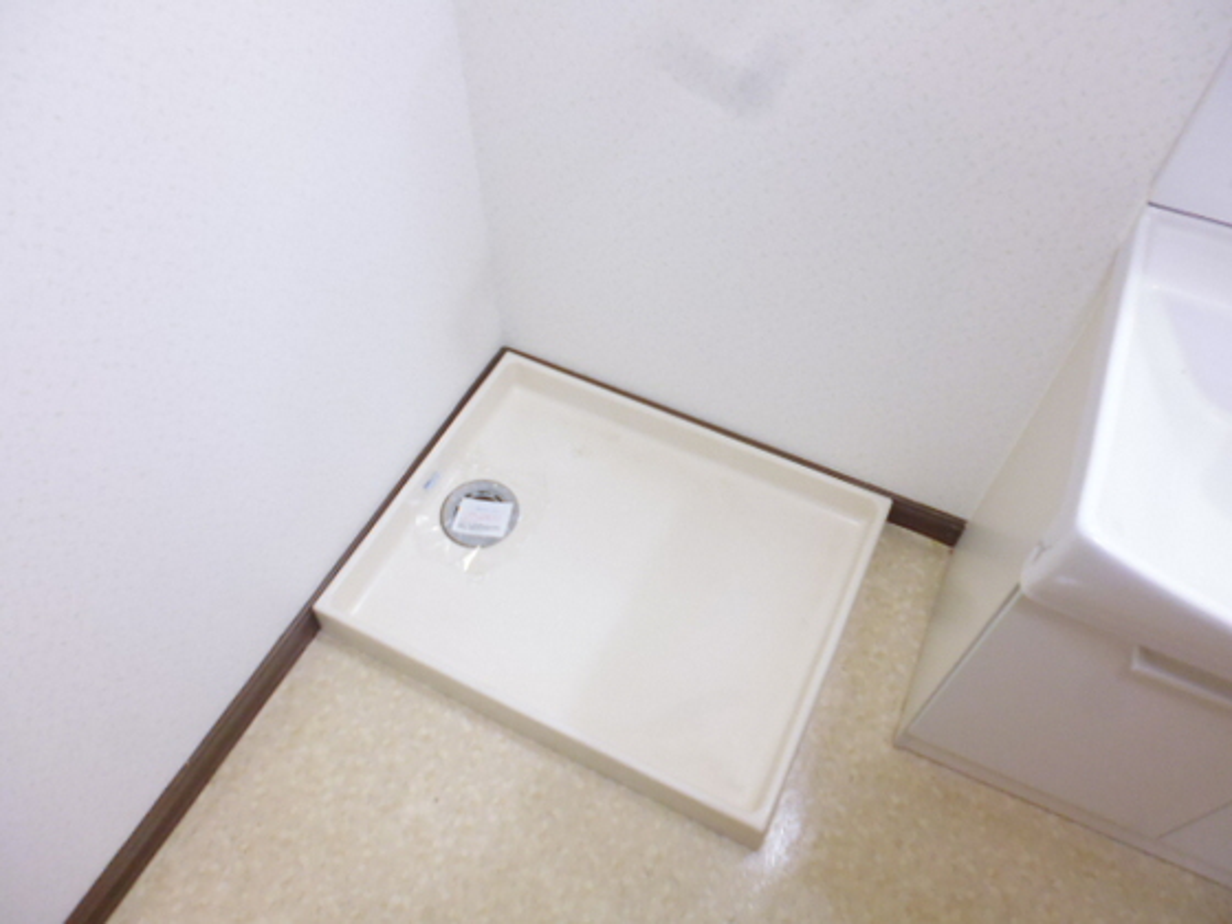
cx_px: 616
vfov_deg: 56.8
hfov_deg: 71.6
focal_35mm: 24
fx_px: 854
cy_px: 462
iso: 400
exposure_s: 1/30
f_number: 2.8
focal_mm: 4.3
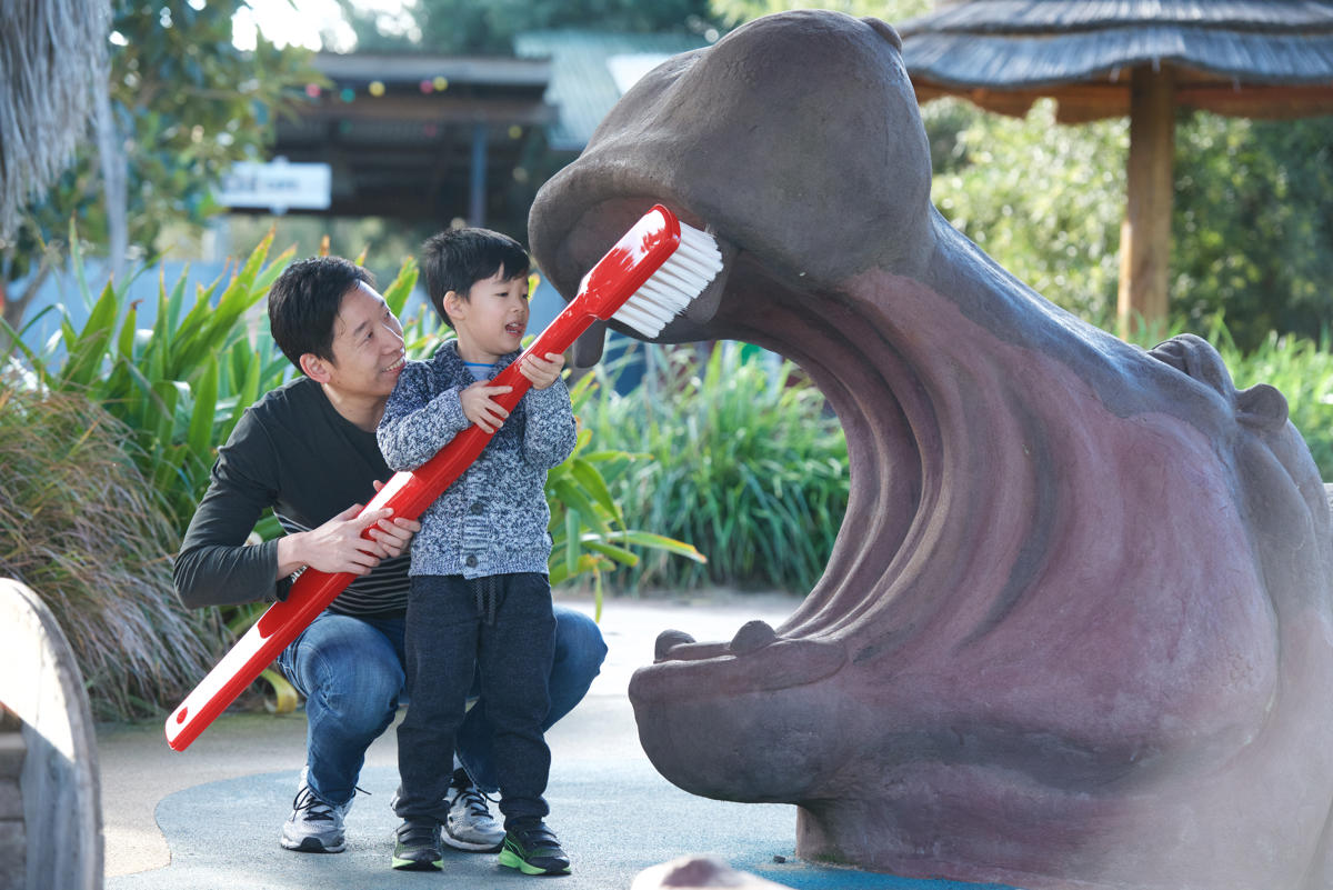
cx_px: 666
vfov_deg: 10.6
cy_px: 445
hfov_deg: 15.8
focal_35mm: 130
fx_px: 4815
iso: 1250
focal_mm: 130
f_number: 4.5
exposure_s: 1/400
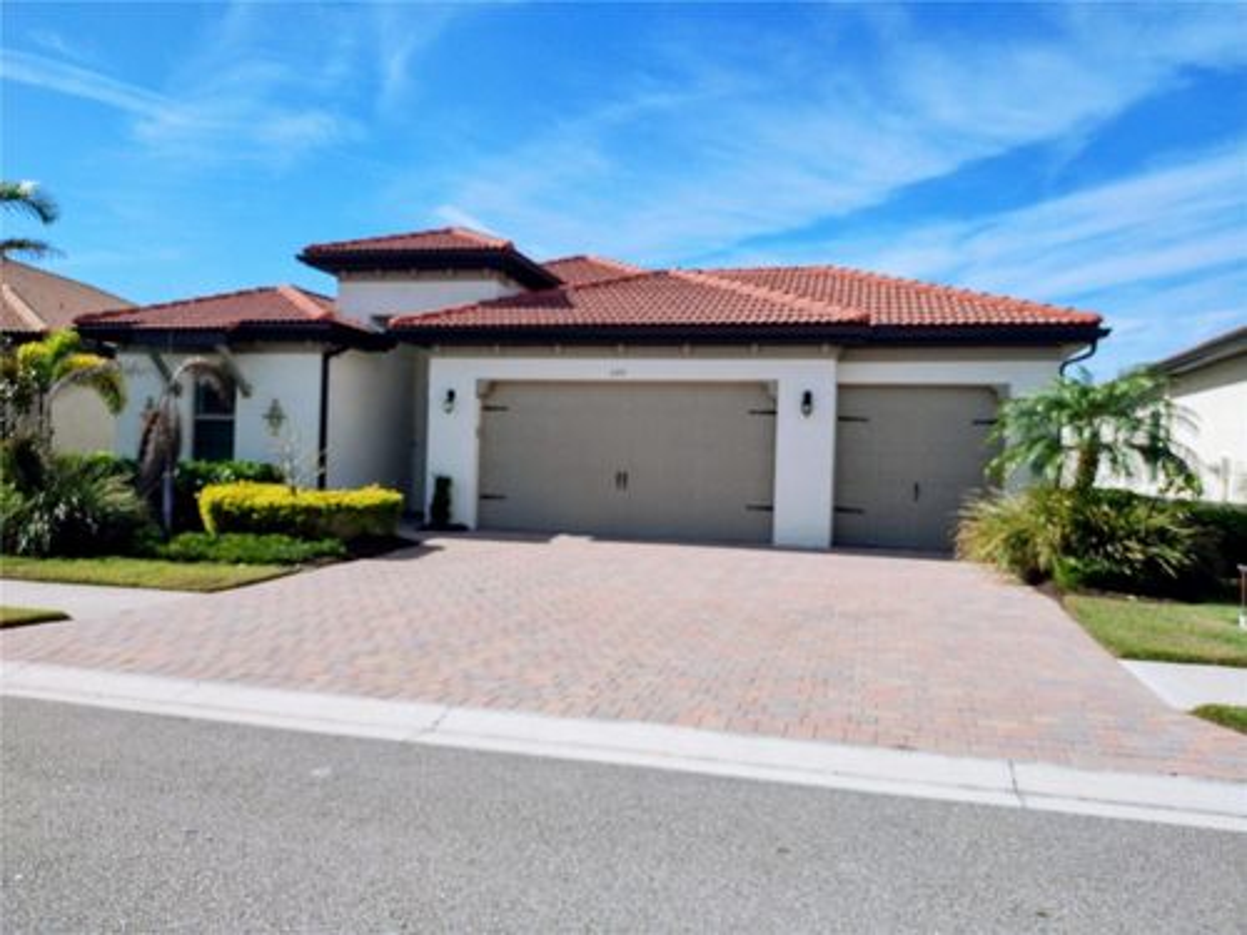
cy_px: 468
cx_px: 624
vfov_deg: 54.9
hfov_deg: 69.4
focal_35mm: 25
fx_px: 901
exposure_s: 1/4846
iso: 104
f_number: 1.7
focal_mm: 4.71
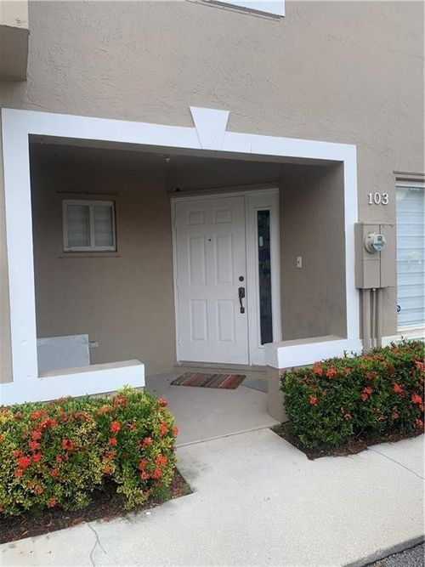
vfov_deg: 67.3
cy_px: 284
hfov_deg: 53.0
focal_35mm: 26
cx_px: 212
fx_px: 426
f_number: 1.8
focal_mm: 4.25
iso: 25
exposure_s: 1/1011
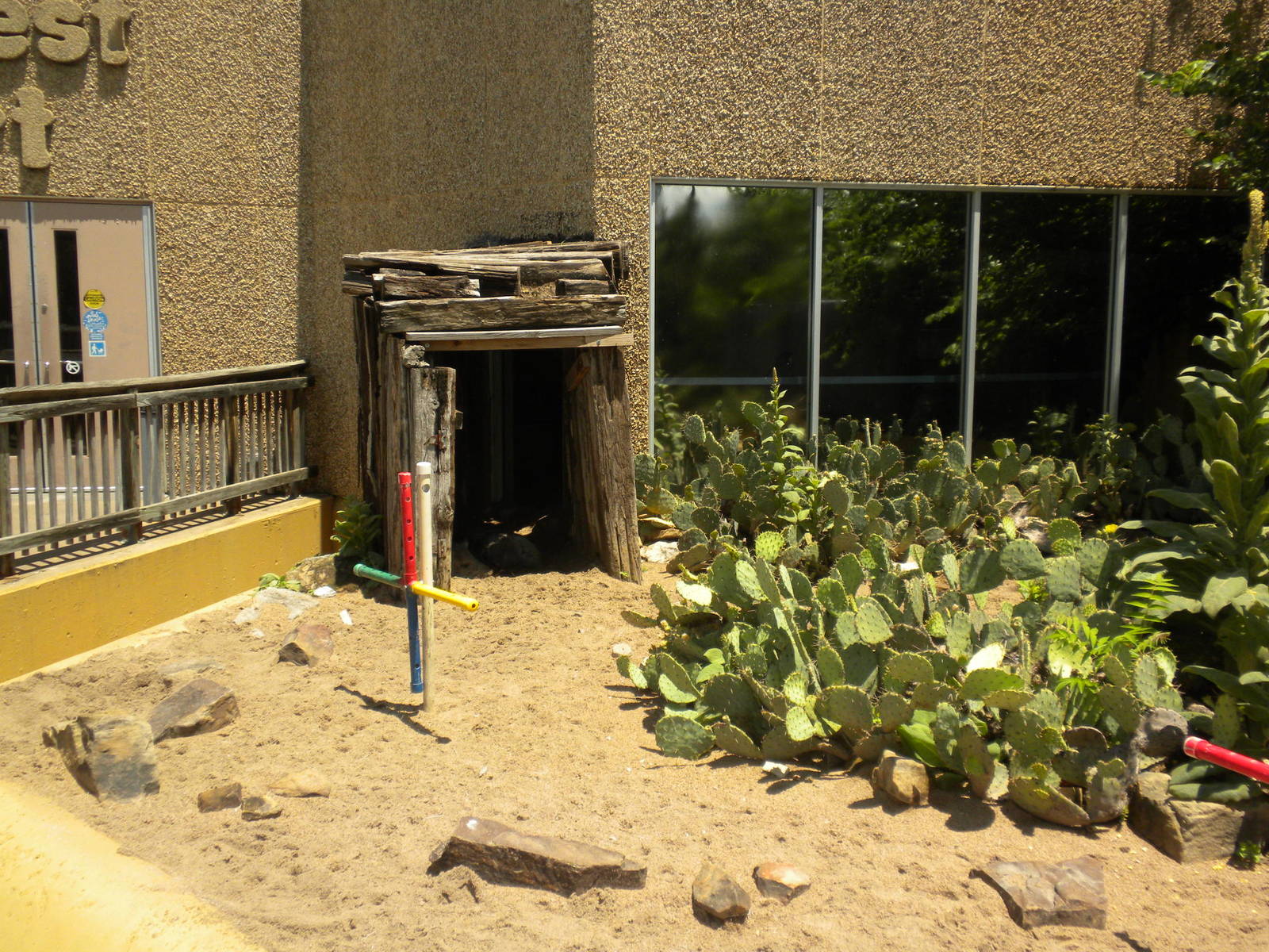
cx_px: 634
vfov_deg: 38.7
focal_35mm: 37
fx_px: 1356
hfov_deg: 50.1
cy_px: 476
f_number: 3.5
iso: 90
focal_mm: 6.6
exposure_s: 1/823
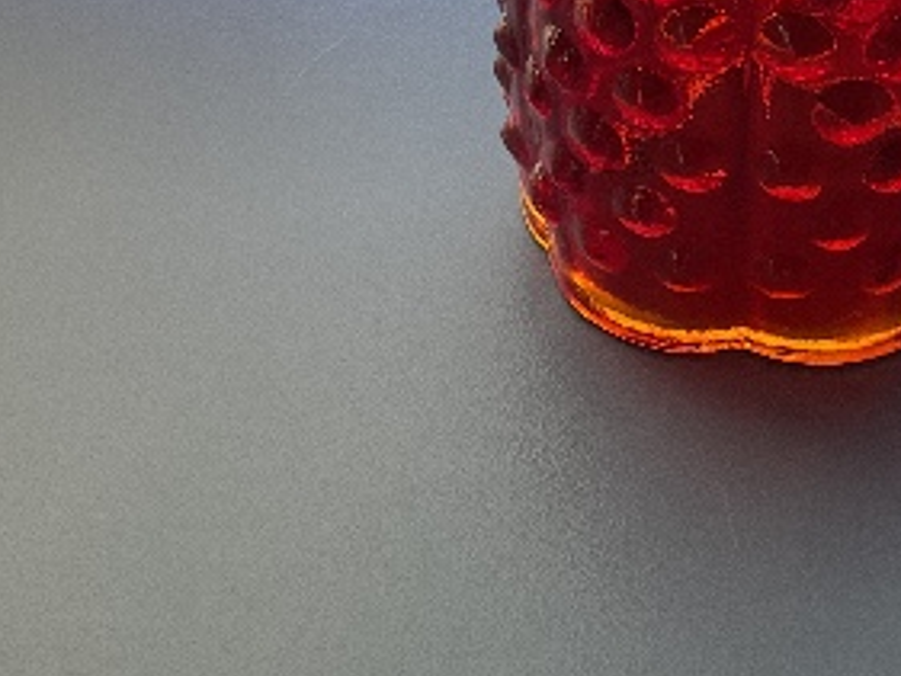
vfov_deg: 21.8
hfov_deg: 28.5
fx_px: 1719
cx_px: 770
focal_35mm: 66
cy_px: 80
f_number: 1.8
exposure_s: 1/120
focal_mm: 3
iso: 64
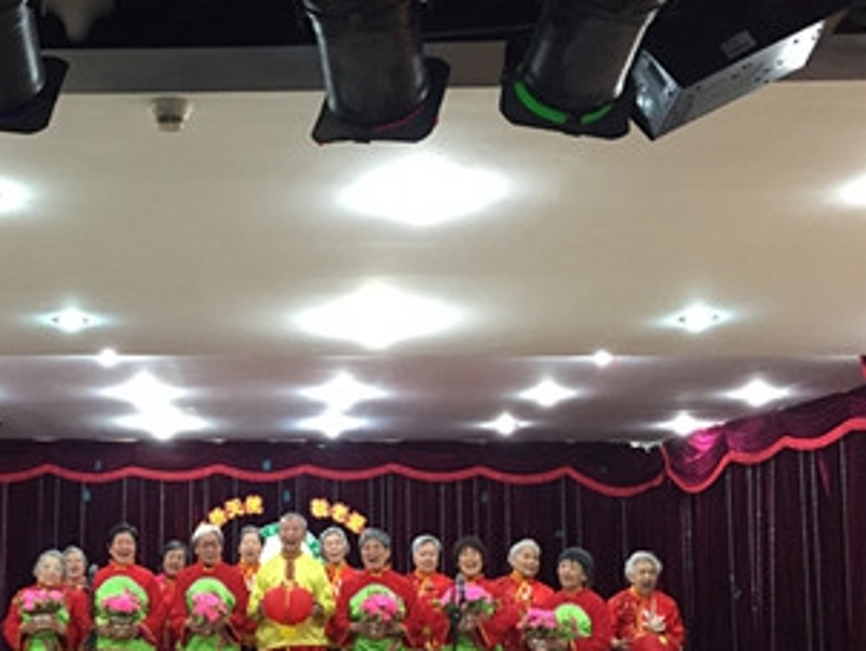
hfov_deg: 38.7
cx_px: 227
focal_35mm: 48
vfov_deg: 30.1
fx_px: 1202
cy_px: 443
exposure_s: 1/30
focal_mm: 4.15
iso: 250
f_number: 2.2
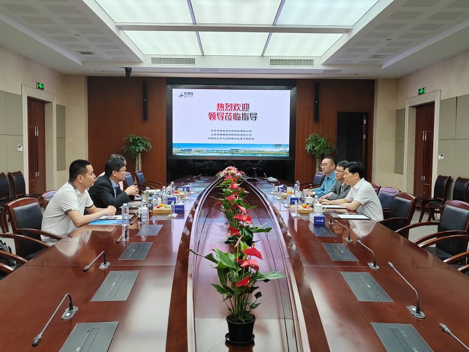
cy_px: 176
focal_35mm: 35
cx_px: 234
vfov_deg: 40.7
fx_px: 474
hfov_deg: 52.6
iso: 171
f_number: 1.9
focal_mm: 5.52
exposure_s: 1/100
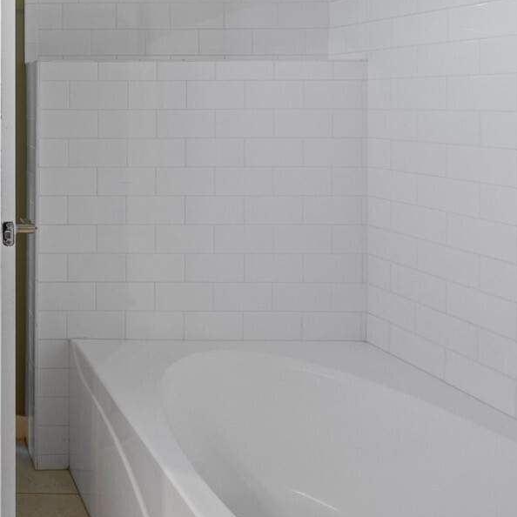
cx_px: -111
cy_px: 99
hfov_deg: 36.6
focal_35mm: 34
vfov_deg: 45.8
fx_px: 575
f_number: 8
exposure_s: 1/1.67
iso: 200
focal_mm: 14
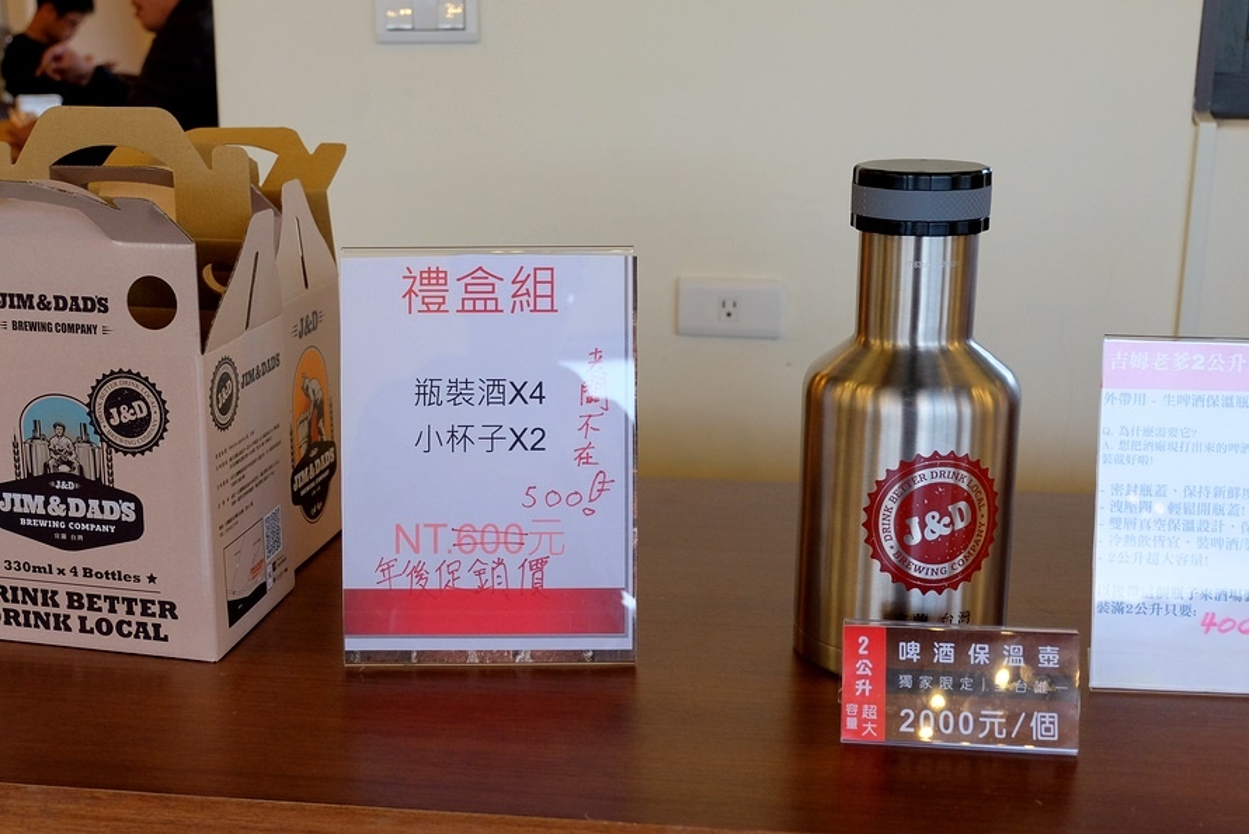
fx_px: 1596
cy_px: 444
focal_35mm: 46
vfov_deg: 29.3
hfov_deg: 42.7
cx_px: 553
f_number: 4.5
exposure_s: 1/60
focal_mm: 26.9
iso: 1250
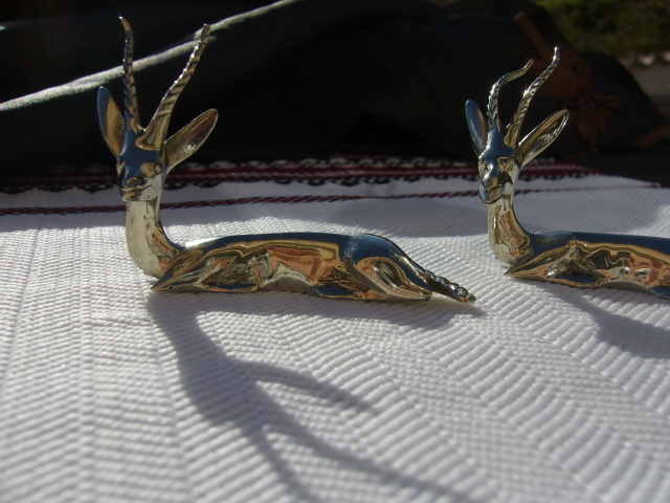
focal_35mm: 35
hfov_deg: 52.6
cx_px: 335
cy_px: 252
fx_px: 677
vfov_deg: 40.7
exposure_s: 1/640
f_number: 5.6
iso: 80
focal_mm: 5.8
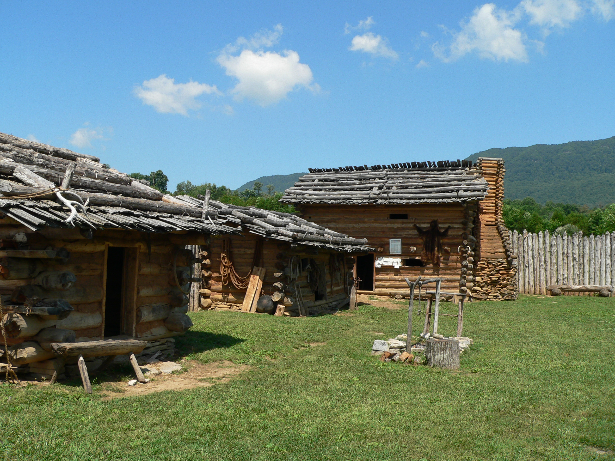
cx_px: 308
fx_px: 640
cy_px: 230
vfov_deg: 39.7
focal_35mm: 36
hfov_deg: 51.4
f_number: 4
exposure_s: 1/500
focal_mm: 6
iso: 80
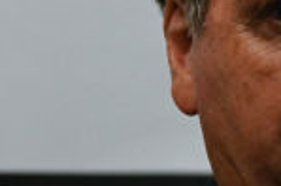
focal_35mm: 2060
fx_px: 16062
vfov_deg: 0.7
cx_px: 402
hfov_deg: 1.0
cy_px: -285
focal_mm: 300
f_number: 2.8
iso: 4000
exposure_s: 1/800
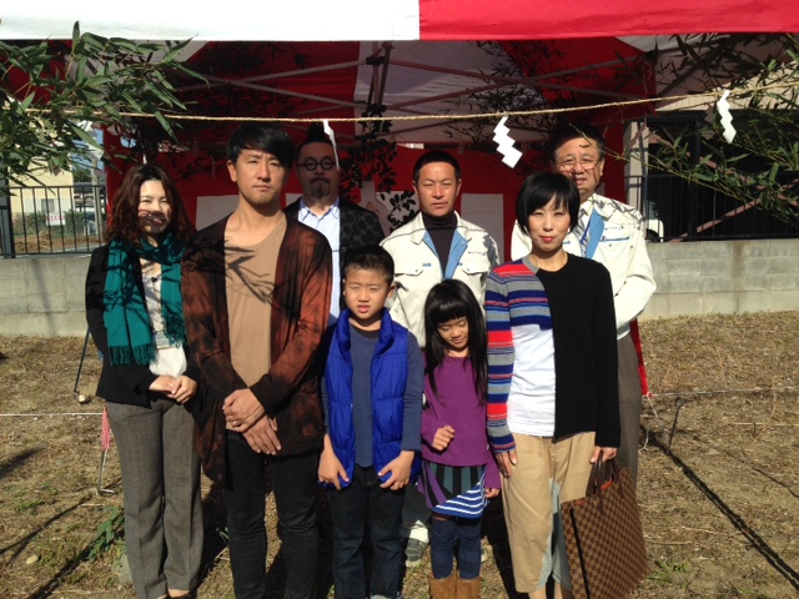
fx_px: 762
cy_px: 300
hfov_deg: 55.4
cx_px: 400
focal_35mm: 33
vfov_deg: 42.9
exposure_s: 1/1938
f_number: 2.4
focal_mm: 4.12
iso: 50
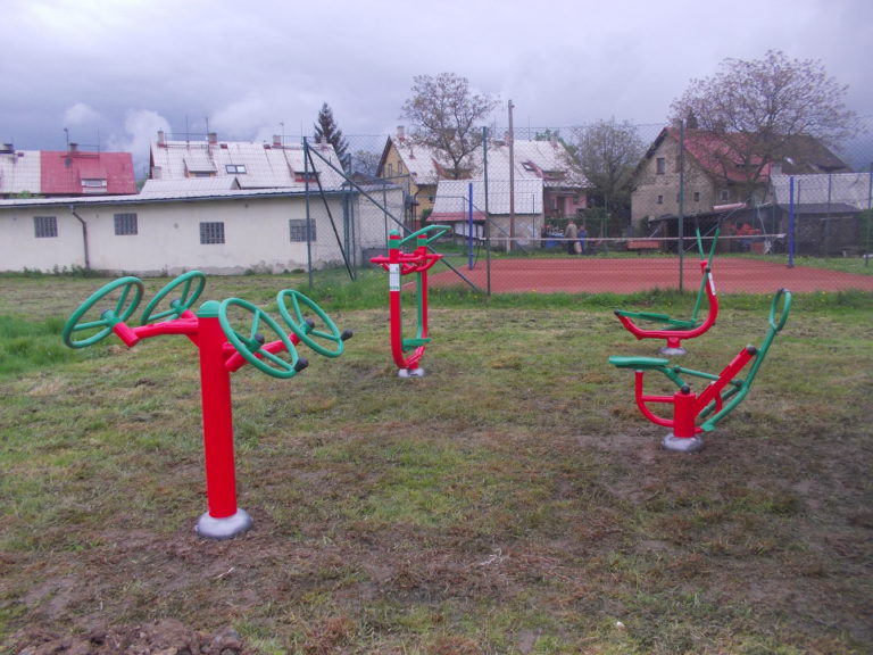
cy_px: 328
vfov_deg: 48.2
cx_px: 436
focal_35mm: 29
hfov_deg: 61.7
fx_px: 731
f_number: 3.3
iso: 80
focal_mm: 4.1
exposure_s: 1/400
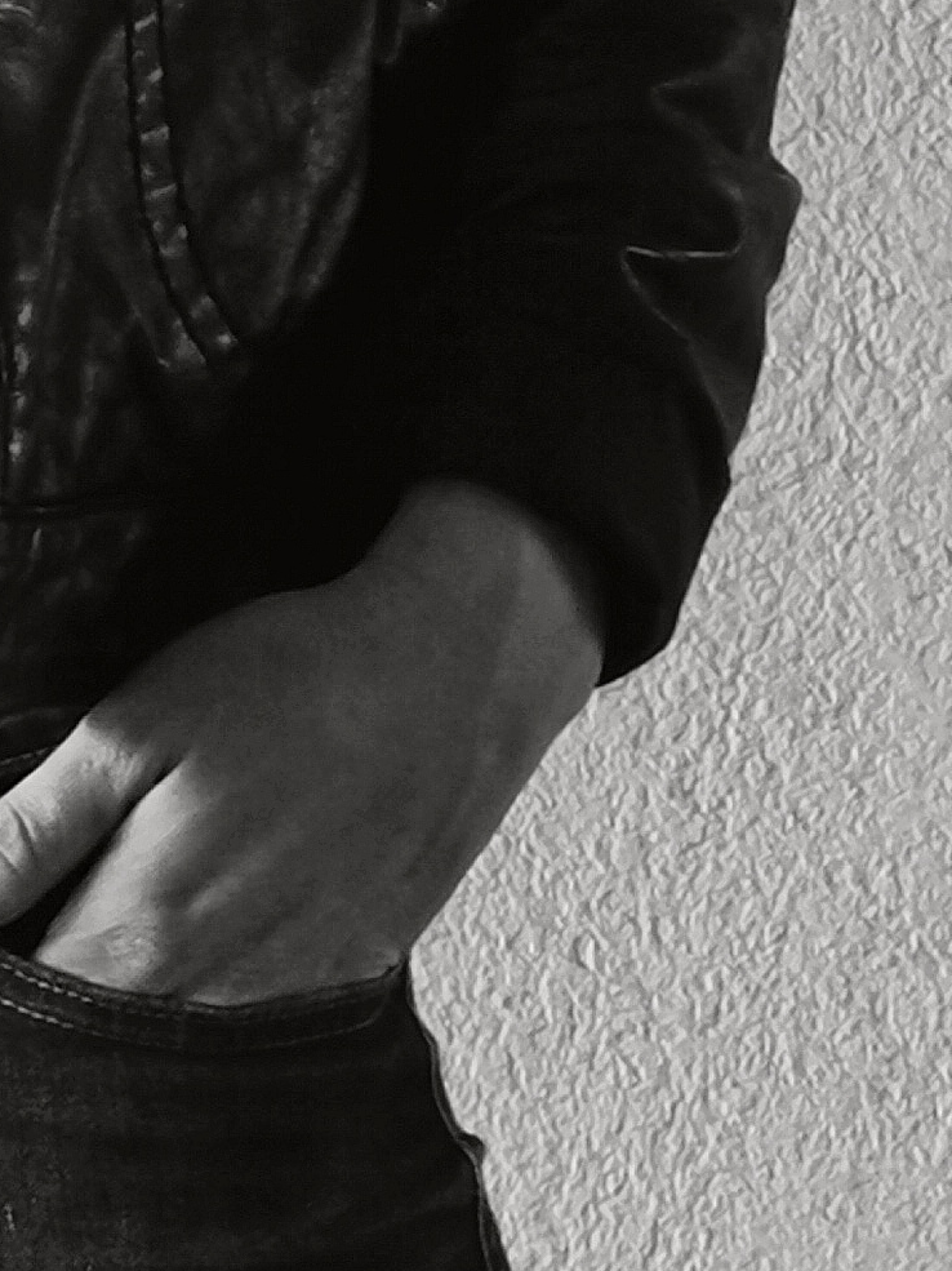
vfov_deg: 6.7
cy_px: -739
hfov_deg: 5.1
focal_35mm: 289
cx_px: -421
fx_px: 10604
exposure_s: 1/100
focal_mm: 5.58
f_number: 1.8
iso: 64
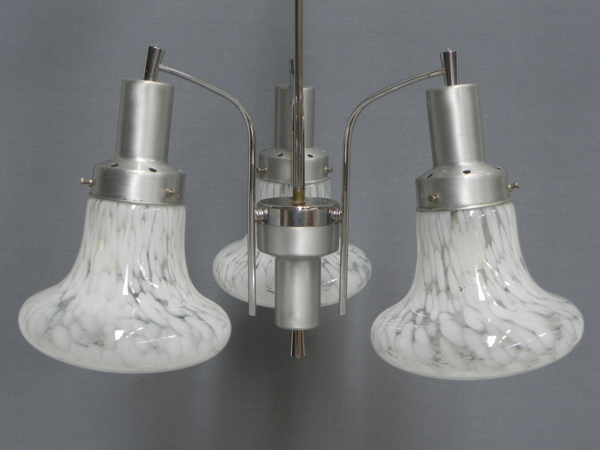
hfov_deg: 36.8
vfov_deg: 28.0
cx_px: 300
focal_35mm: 52
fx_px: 901
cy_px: 225
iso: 310
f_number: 3.5
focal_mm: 9.2
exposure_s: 1/30
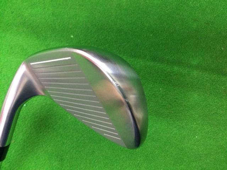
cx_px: 114
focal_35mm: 31
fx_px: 203
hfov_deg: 58.4
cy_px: 85
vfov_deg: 45.4
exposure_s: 1/30
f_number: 2.4
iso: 200
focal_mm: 3.3
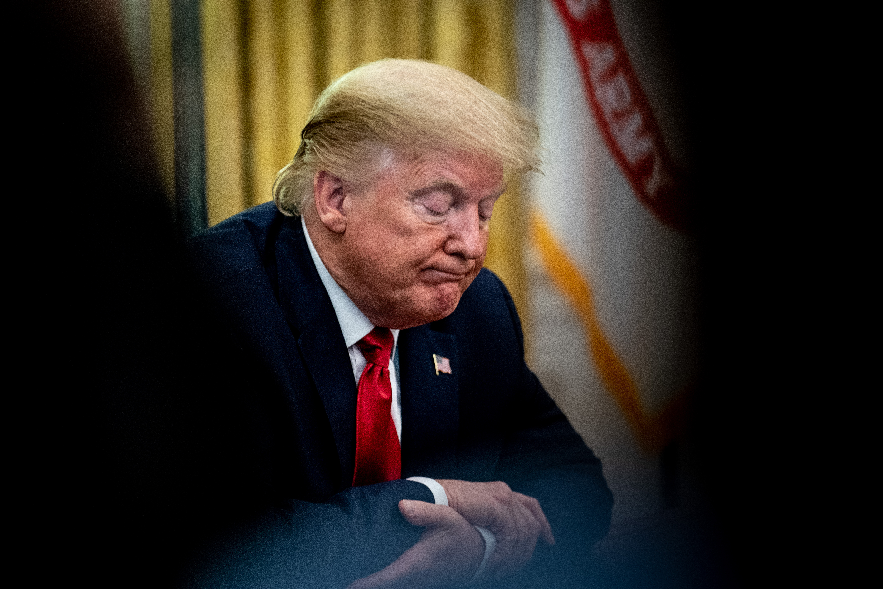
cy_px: 294
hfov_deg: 13.0
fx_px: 3875
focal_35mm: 158
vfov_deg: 8.7
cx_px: 442
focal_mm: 158
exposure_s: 1/320
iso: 4000
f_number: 2.8
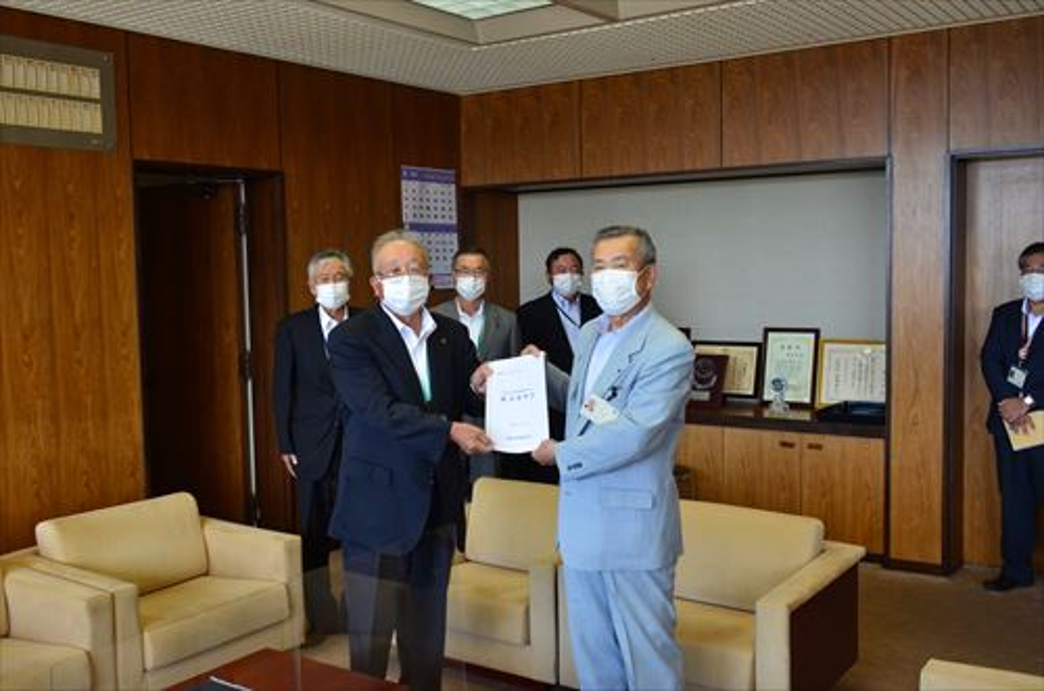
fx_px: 1042
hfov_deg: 53.2
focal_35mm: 36
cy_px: 346
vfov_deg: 36.7
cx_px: 522
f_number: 6.3
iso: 800
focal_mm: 24
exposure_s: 1/160
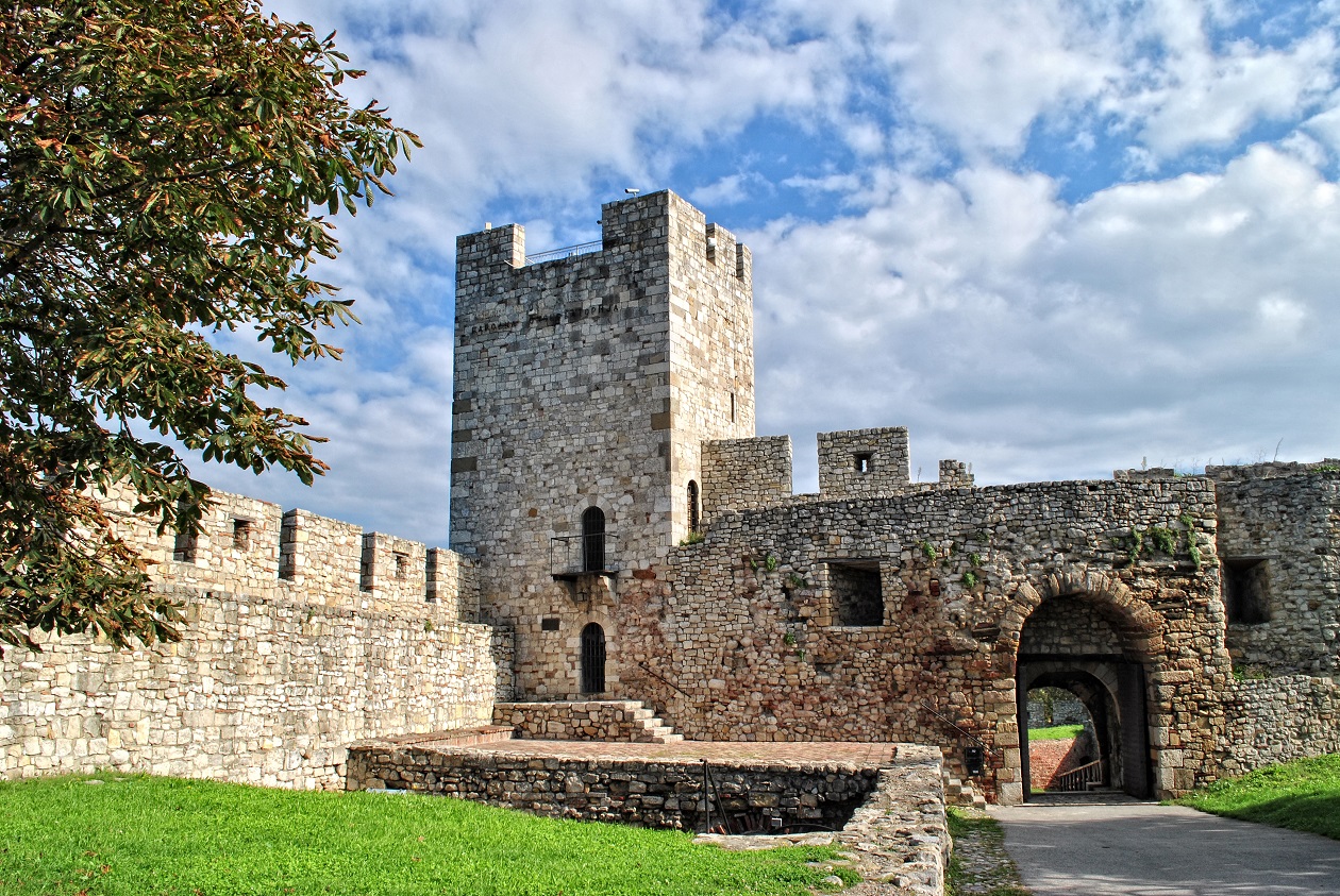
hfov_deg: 61.9
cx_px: 670
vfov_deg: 43.7
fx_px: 1118
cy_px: 448
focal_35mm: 30
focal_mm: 20
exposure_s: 1/80
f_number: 16
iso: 100
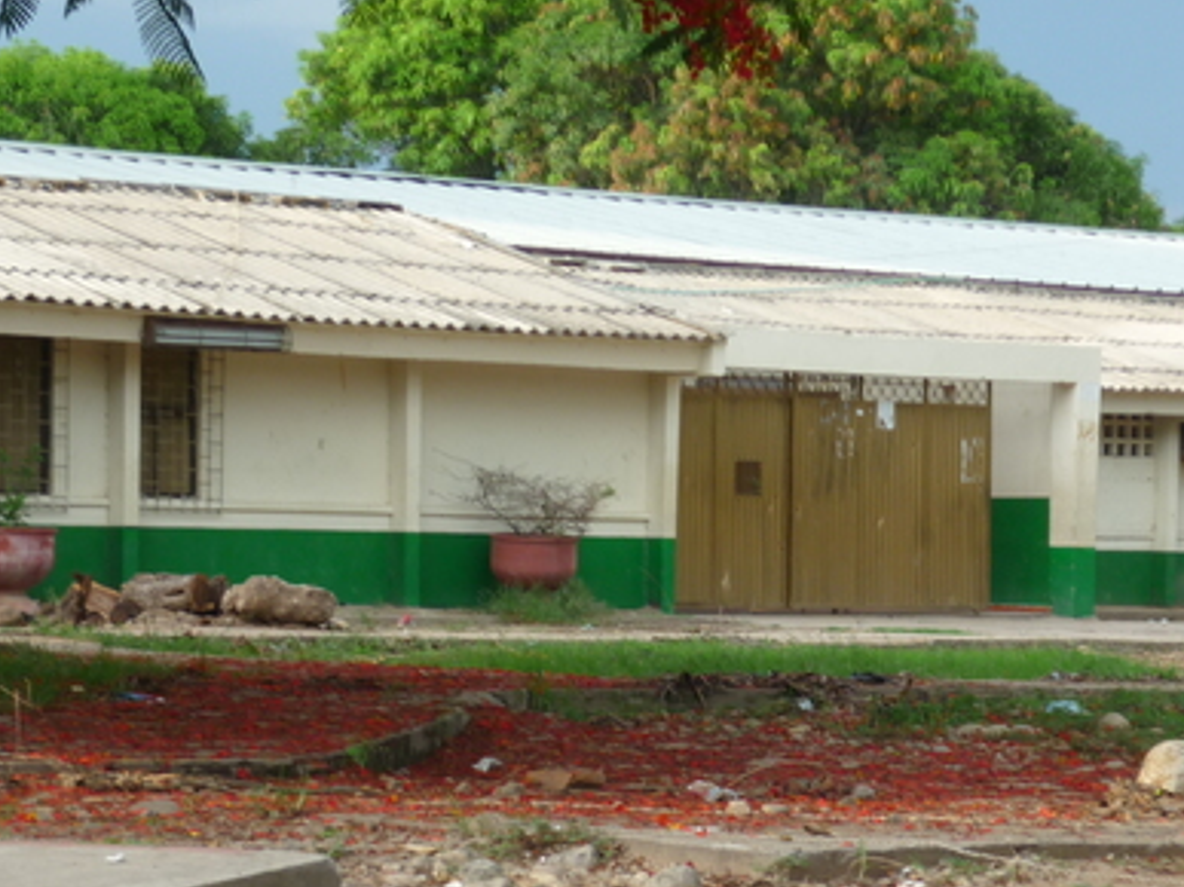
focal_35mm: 134
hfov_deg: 14.7
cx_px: 826
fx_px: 4582
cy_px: 682
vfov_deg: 11.0
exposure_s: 1/50
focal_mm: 13.3
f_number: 4.2
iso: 80
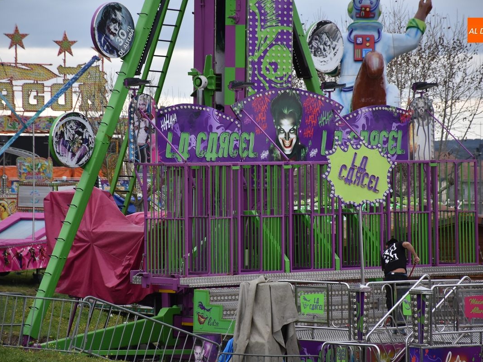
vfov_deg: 6.5
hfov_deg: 8.7
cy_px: 181
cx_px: 239
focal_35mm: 228
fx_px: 3181
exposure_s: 1/250
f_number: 5.6
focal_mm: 140
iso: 800
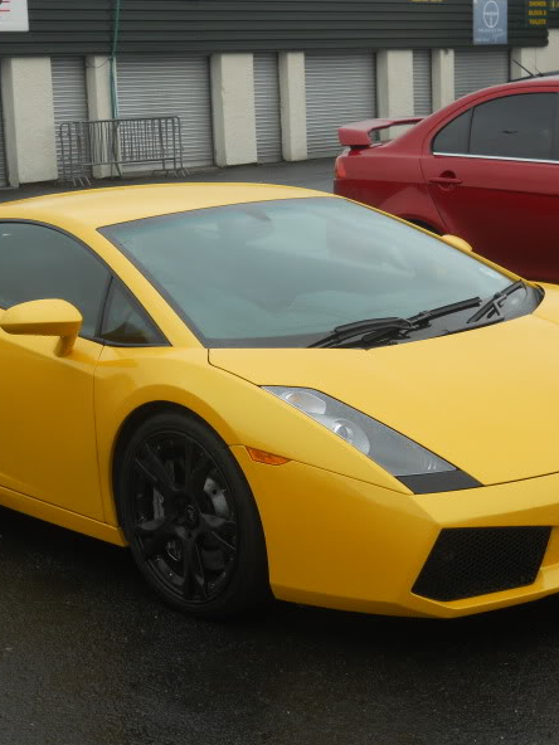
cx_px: 246
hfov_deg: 20.2
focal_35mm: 73
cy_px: 375
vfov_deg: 26.7
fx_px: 1572
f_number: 3.7
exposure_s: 1/250
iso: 125
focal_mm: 9.6
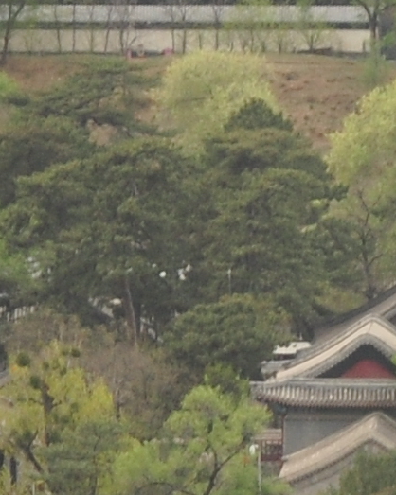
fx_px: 17749
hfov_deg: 1.3
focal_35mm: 1211
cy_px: 442
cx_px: 1163
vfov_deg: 1.6
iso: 200
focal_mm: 105
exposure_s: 1/250
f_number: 5.6
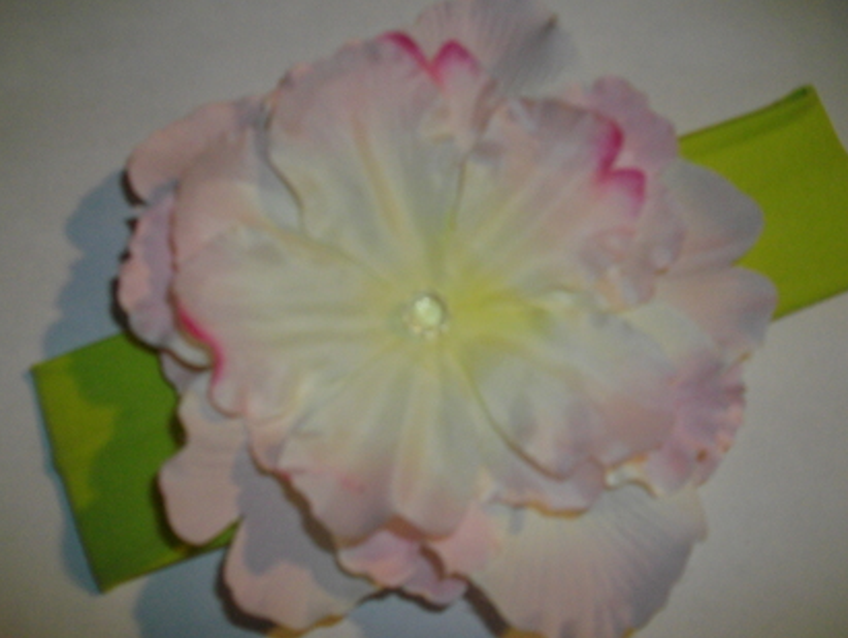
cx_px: 406
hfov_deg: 52.6
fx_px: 858
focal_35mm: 35
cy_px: 324
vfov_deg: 40.8
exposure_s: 1/50
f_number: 2.9
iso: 200
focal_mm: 5.7
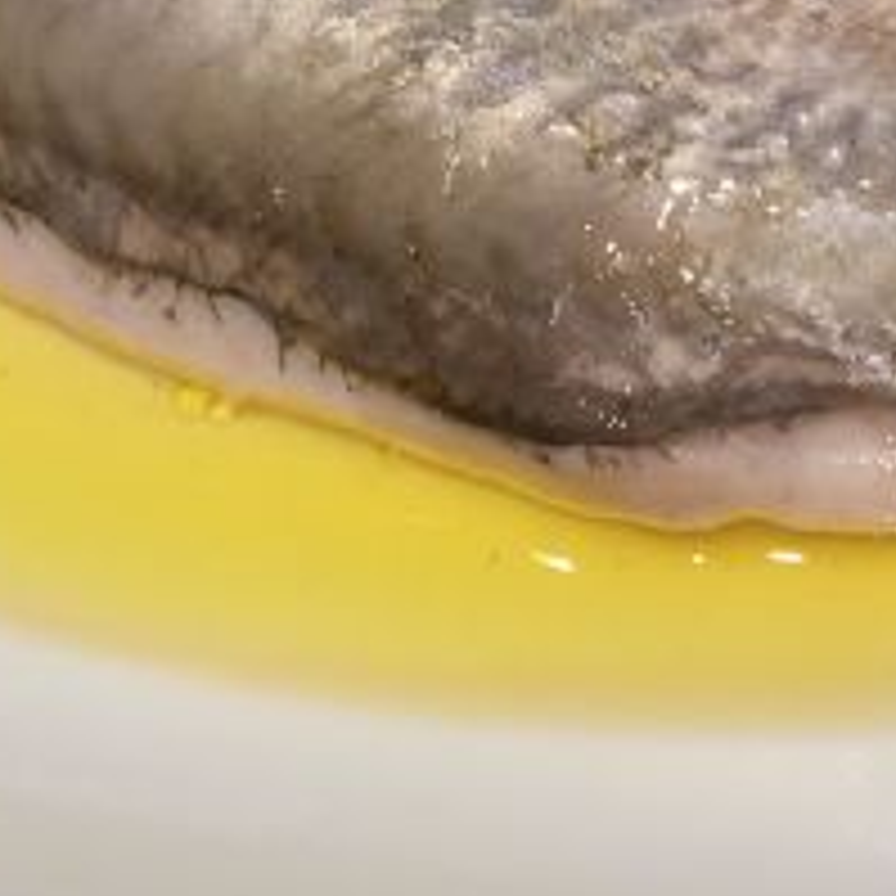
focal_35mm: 90
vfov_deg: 18.5
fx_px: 2636
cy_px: -119
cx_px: 648
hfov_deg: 19.2
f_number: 2.2
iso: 32
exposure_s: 1/50
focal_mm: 4.15
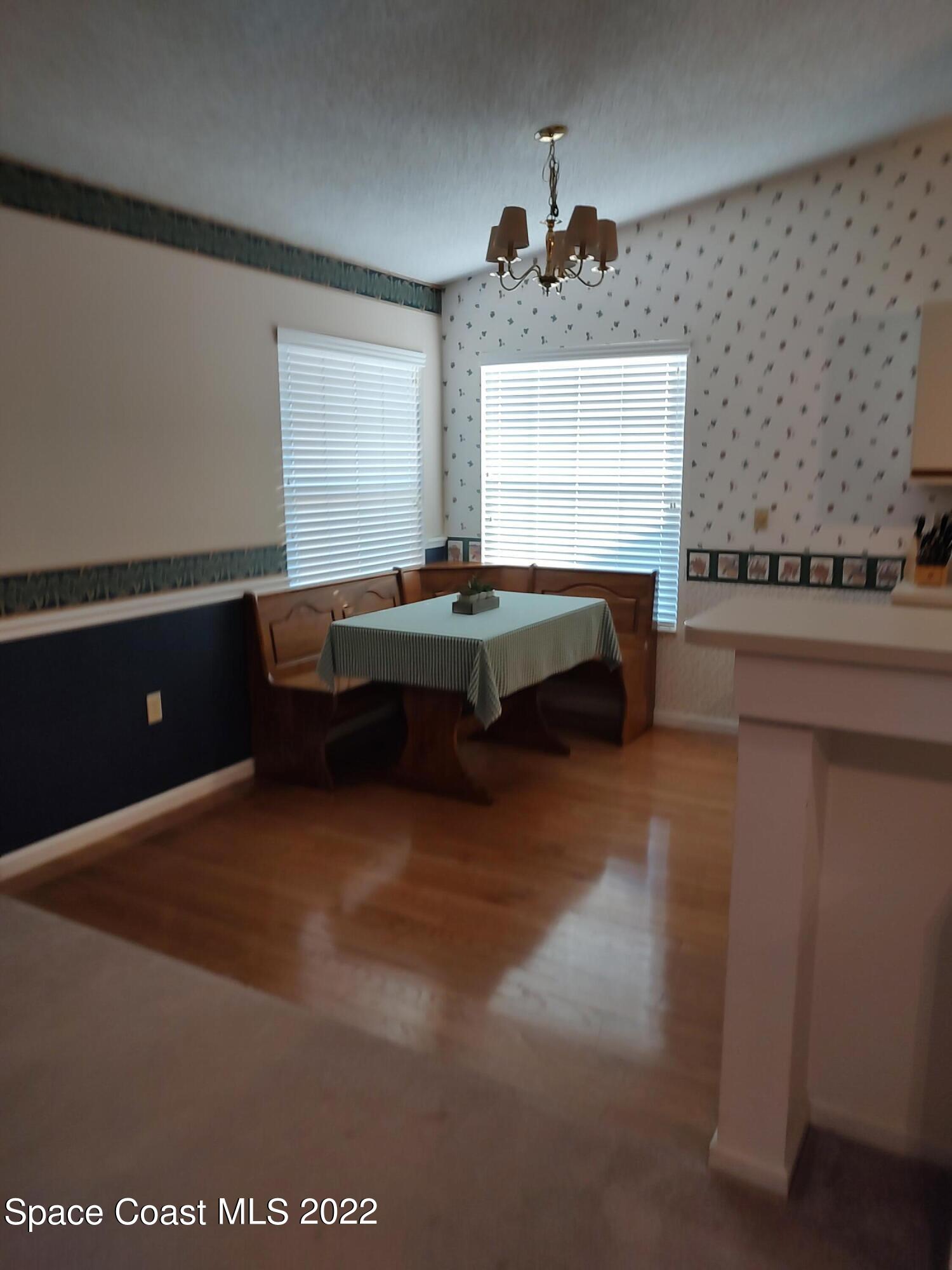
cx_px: 476
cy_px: 635
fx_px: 880
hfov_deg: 56.8
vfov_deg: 71.6
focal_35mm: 24
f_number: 1.9
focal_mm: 5.88
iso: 569
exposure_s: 1/60
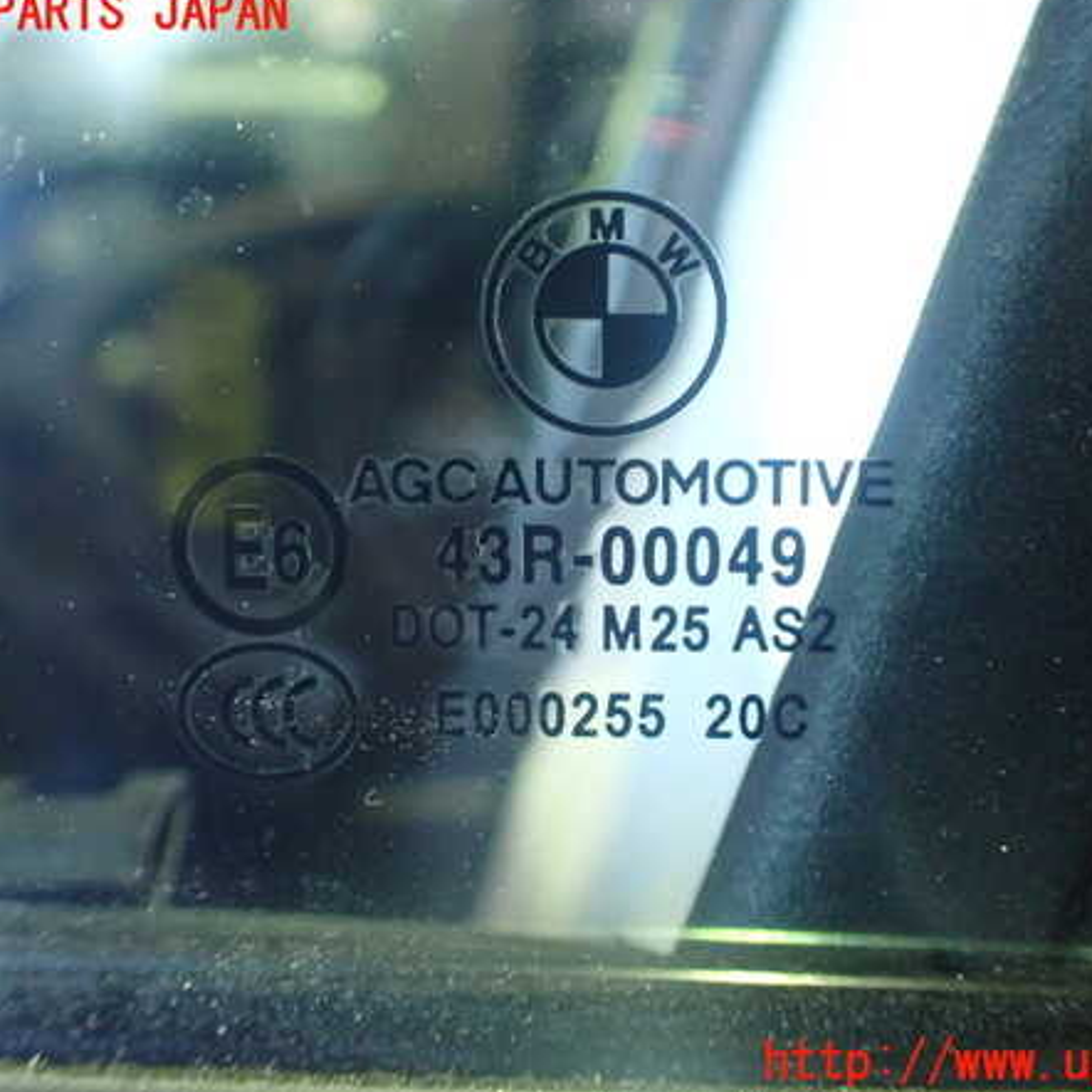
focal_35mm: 36
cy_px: 539
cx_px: 581
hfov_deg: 46.0
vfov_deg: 46.0
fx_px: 1285
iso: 1000
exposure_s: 1/30
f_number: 2.3
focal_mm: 5.4
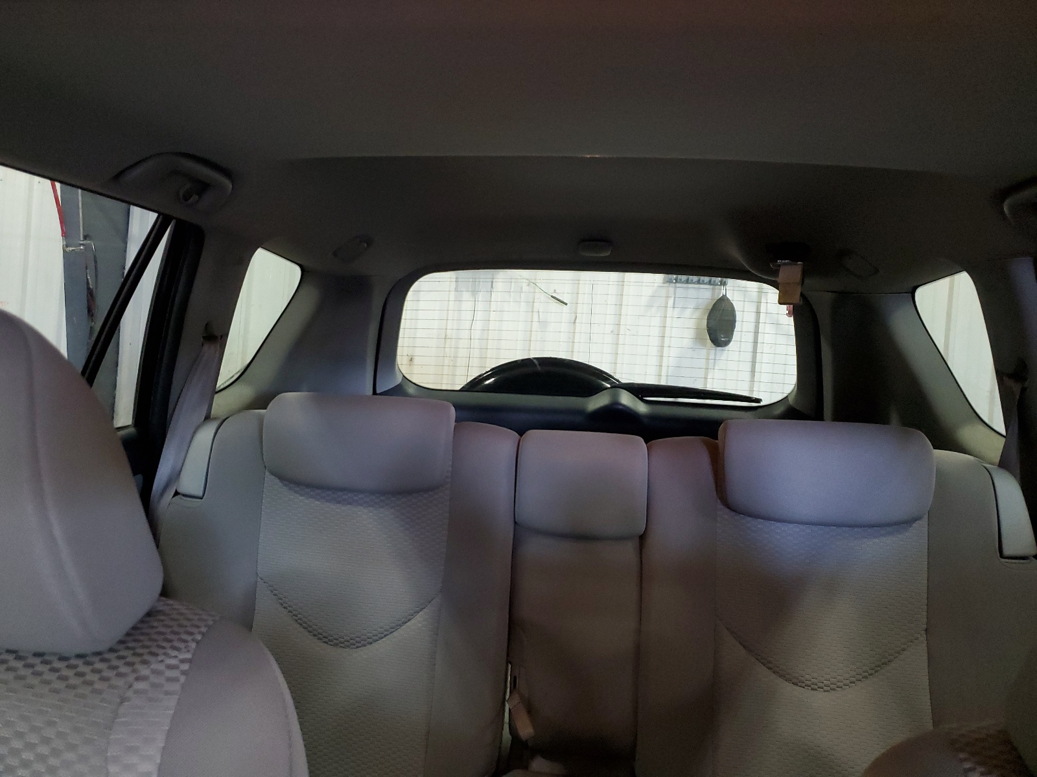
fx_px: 779
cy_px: 388
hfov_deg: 67.3
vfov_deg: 53.1
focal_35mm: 26
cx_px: 518
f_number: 1.5
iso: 309
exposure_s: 1/40
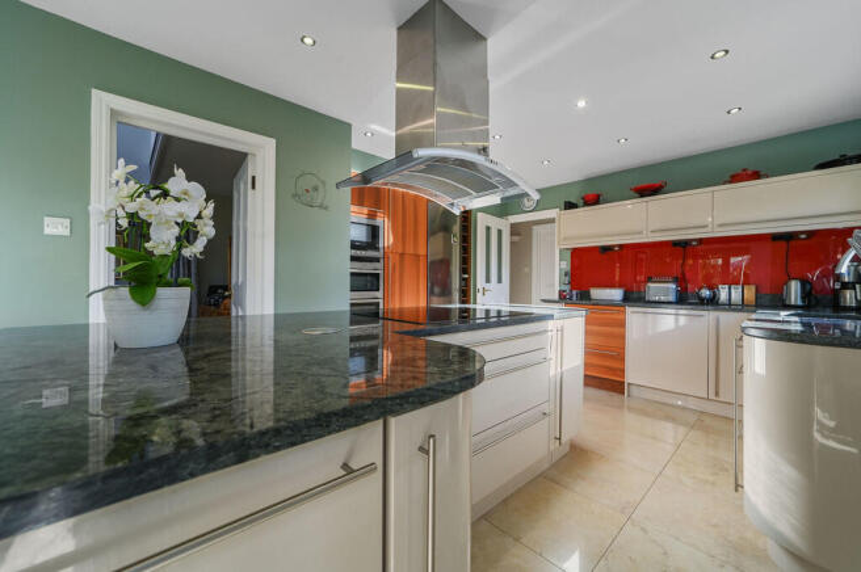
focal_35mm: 14
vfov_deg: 81.1
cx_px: 430
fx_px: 334
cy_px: 286
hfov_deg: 104.3
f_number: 8
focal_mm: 14
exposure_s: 1/8
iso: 400
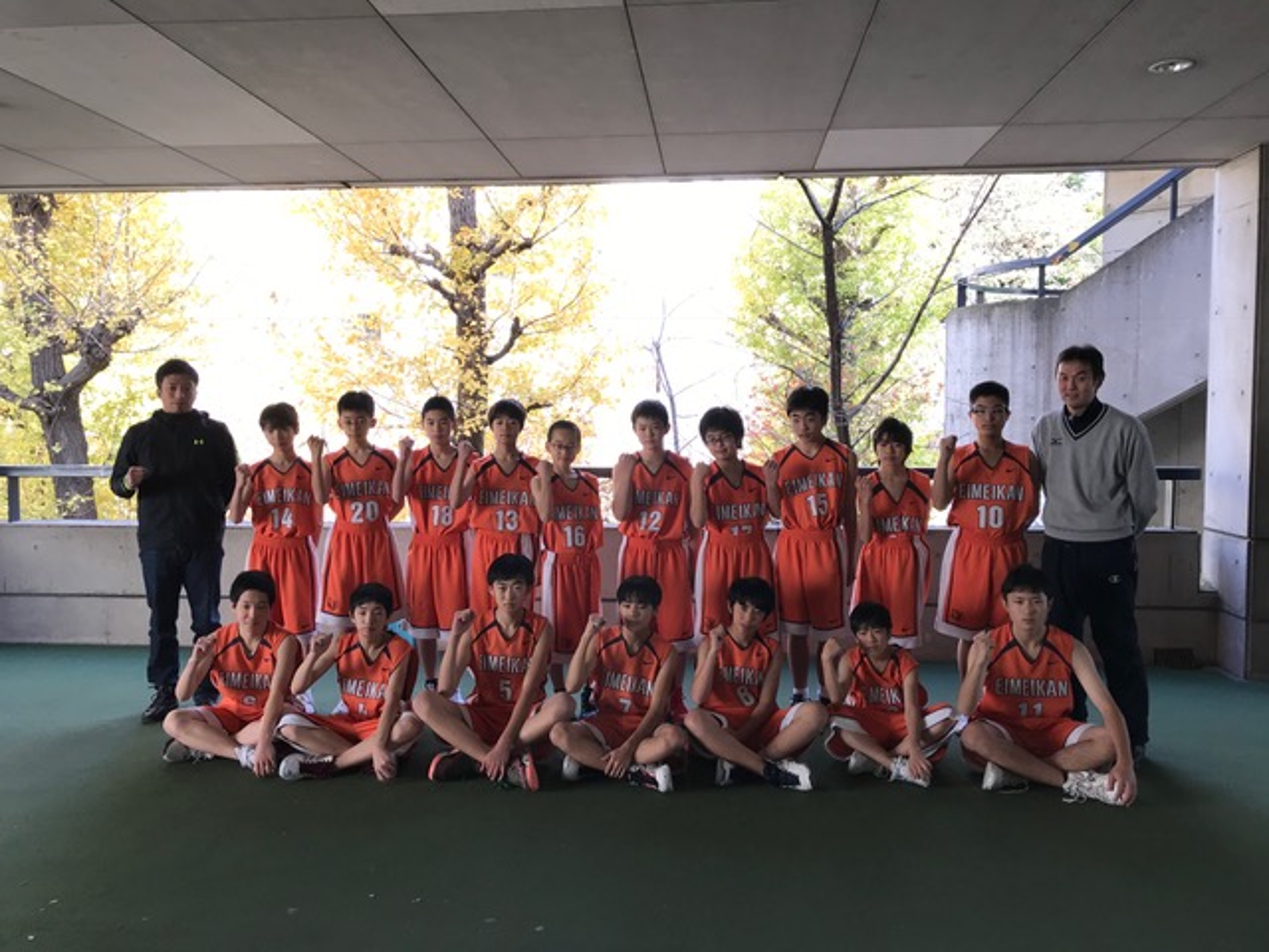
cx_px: 634
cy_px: 476
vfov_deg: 49.7
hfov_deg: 63.4
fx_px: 1026
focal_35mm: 28
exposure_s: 1/74
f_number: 1.8
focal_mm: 3.99
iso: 20
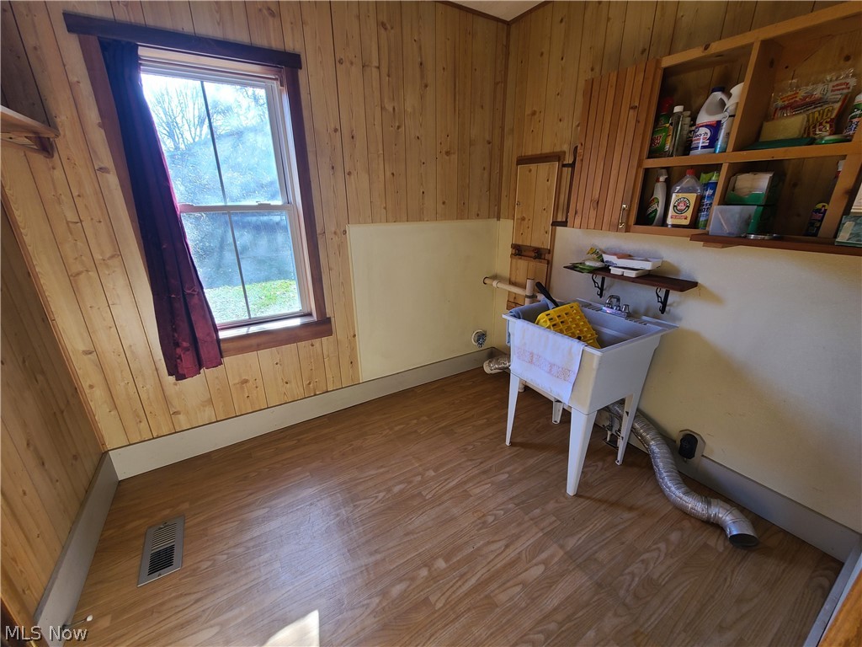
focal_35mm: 13
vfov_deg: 89.9
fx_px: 324
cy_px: 324
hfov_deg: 106.2
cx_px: 431
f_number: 2.2
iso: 125
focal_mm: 2.2
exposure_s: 1/59
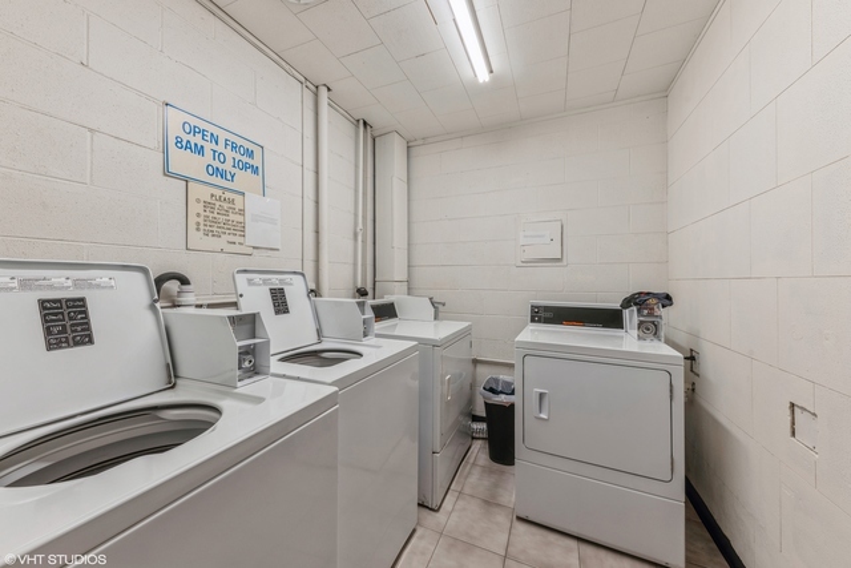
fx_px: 284
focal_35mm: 12
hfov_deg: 112.6
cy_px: 284
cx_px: 426
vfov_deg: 90.0
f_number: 9
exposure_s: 1/6
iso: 100
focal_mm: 12
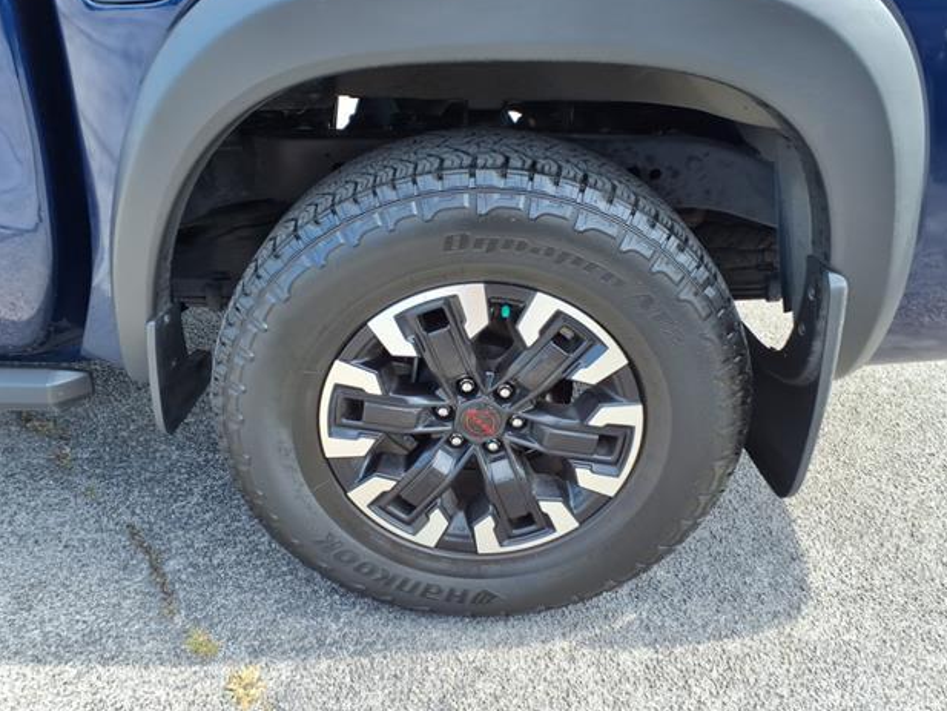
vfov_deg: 49.8
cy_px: 346
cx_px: 464
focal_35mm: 28
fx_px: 766
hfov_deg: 63.4
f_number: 1.9
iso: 40
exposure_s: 1/263
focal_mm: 3.58
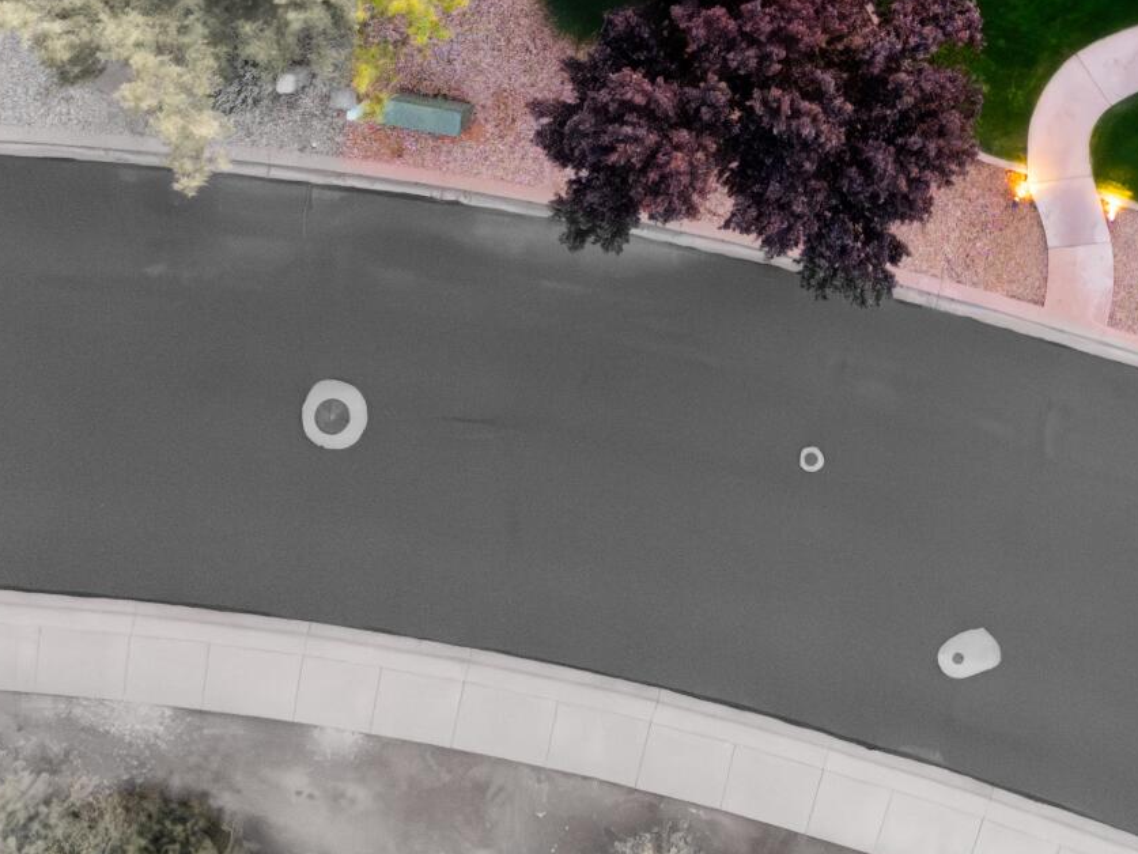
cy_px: -586
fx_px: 2828
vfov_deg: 15.3
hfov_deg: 21.3
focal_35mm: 86
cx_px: 1326
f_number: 1.7
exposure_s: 1/6
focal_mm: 6.72
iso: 1180
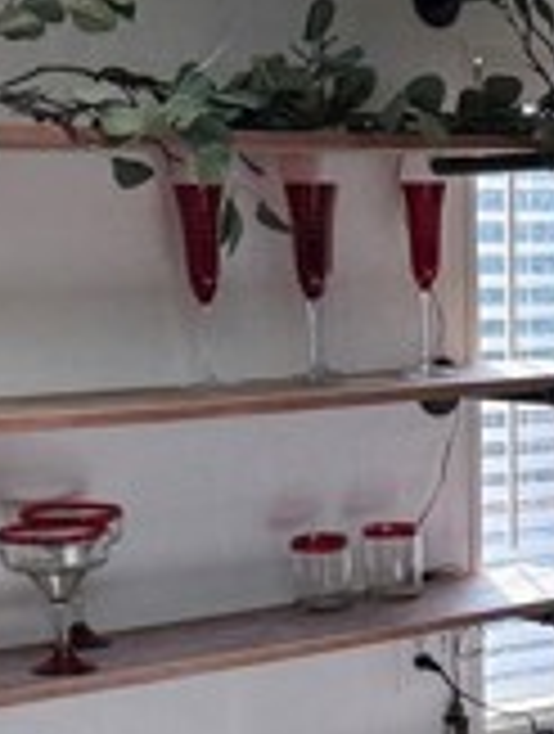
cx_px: 468
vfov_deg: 20.0
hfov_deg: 15.6
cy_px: 770
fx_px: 1998
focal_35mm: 94
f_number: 1.78
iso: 100
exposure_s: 1/273
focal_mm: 6.76
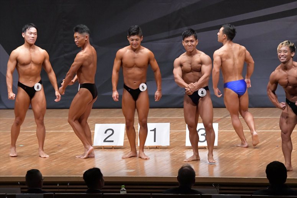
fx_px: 1666
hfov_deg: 10.2
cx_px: 148
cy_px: 99
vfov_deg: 6.8
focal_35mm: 202
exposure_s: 1/400
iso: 8000
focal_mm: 135
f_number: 5.6
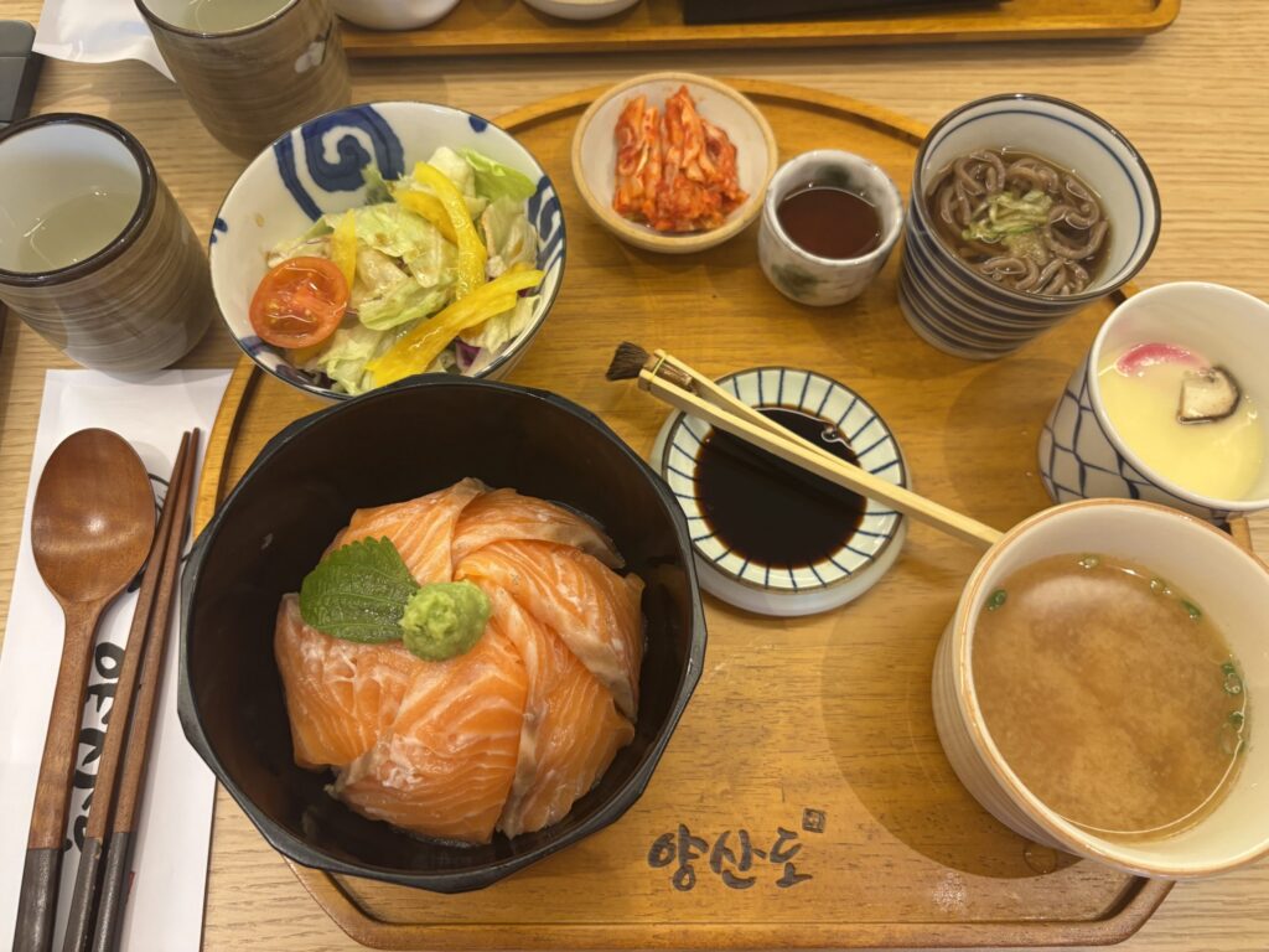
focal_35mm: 26
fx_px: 953
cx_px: 634
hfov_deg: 67.3
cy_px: 476
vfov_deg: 53.1
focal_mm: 5.96
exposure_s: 1/60
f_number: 1.6
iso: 200
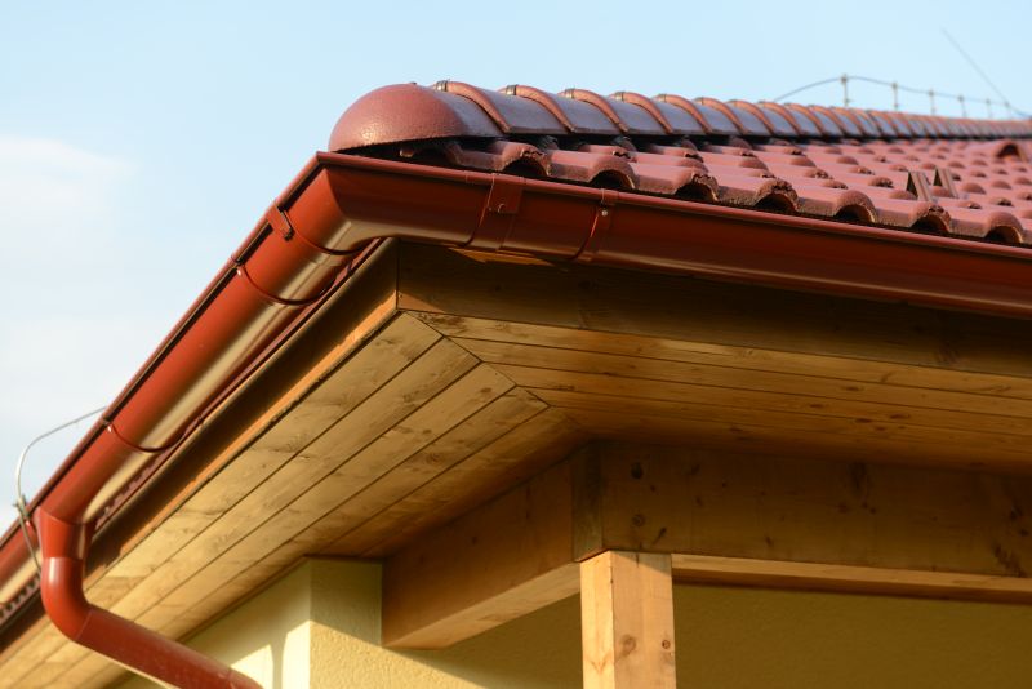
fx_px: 2007
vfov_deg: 19.5
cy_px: 344
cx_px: 516
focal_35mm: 70
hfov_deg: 28.8
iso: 200
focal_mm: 70
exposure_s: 1/250
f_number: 5.6
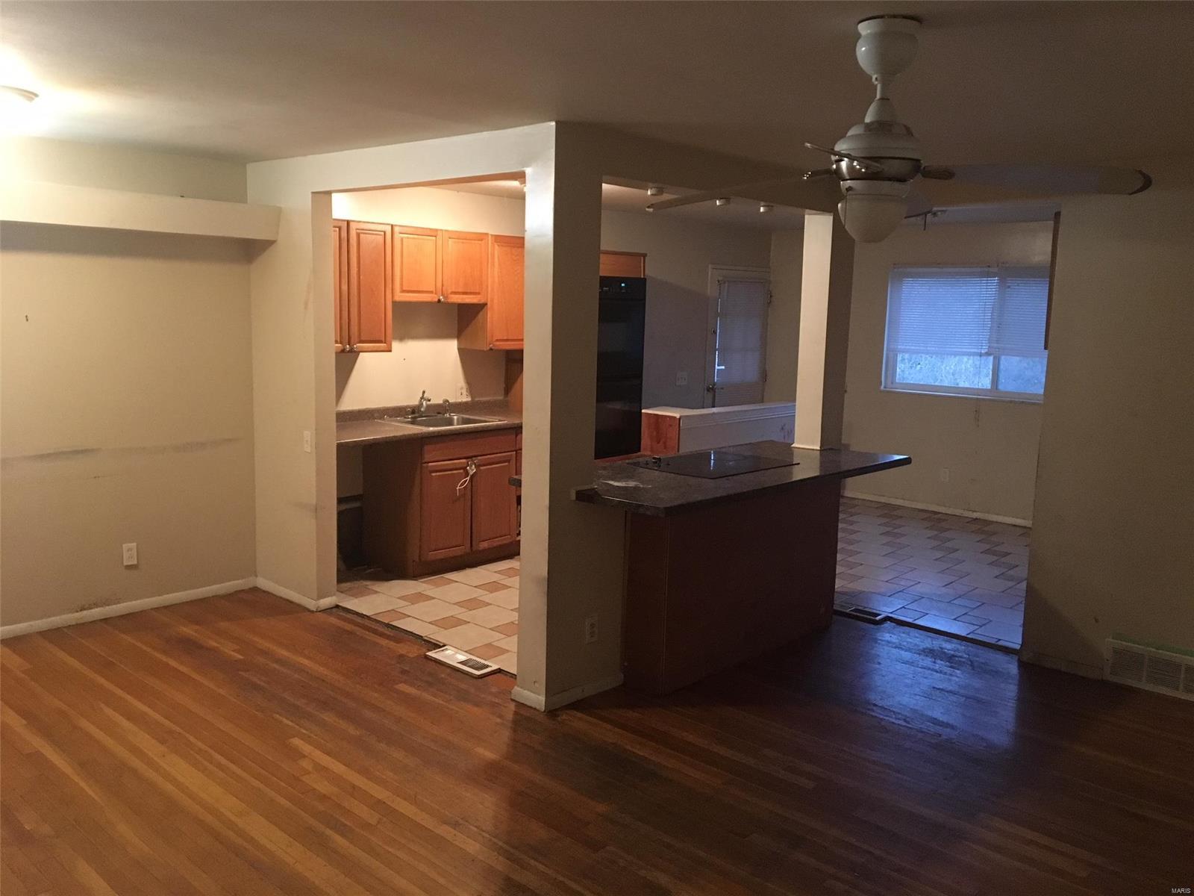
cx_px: 597
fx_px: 1000
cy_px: 448
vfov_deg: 48.2
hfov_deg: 61.7
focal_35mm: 29
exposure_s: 1/15
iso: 250
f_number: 2.2
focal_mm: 4.15
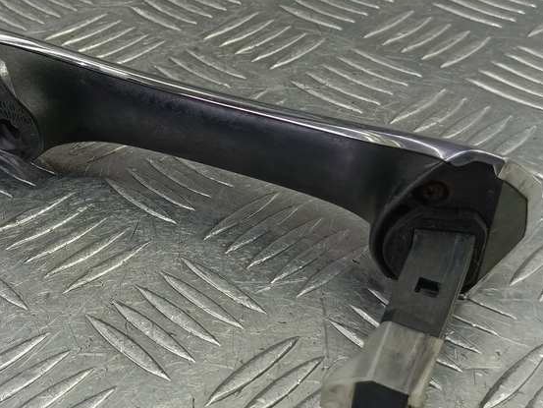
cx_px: 156
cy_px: 211
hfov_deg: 37.5
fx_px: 784
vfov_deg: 29.1
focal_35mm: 50
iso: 116
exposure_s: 1/50
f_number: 1.6
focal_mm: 4.11
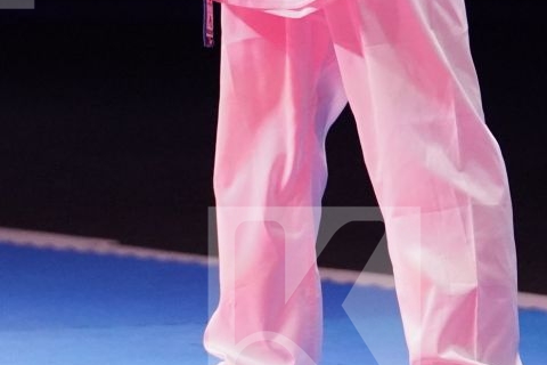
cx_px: 315
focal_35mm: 502
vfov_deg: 2.7
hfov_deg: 4.1
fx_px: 7627
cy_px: -95
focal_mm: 134
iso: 6400
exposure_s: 1/1000
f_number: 2.8
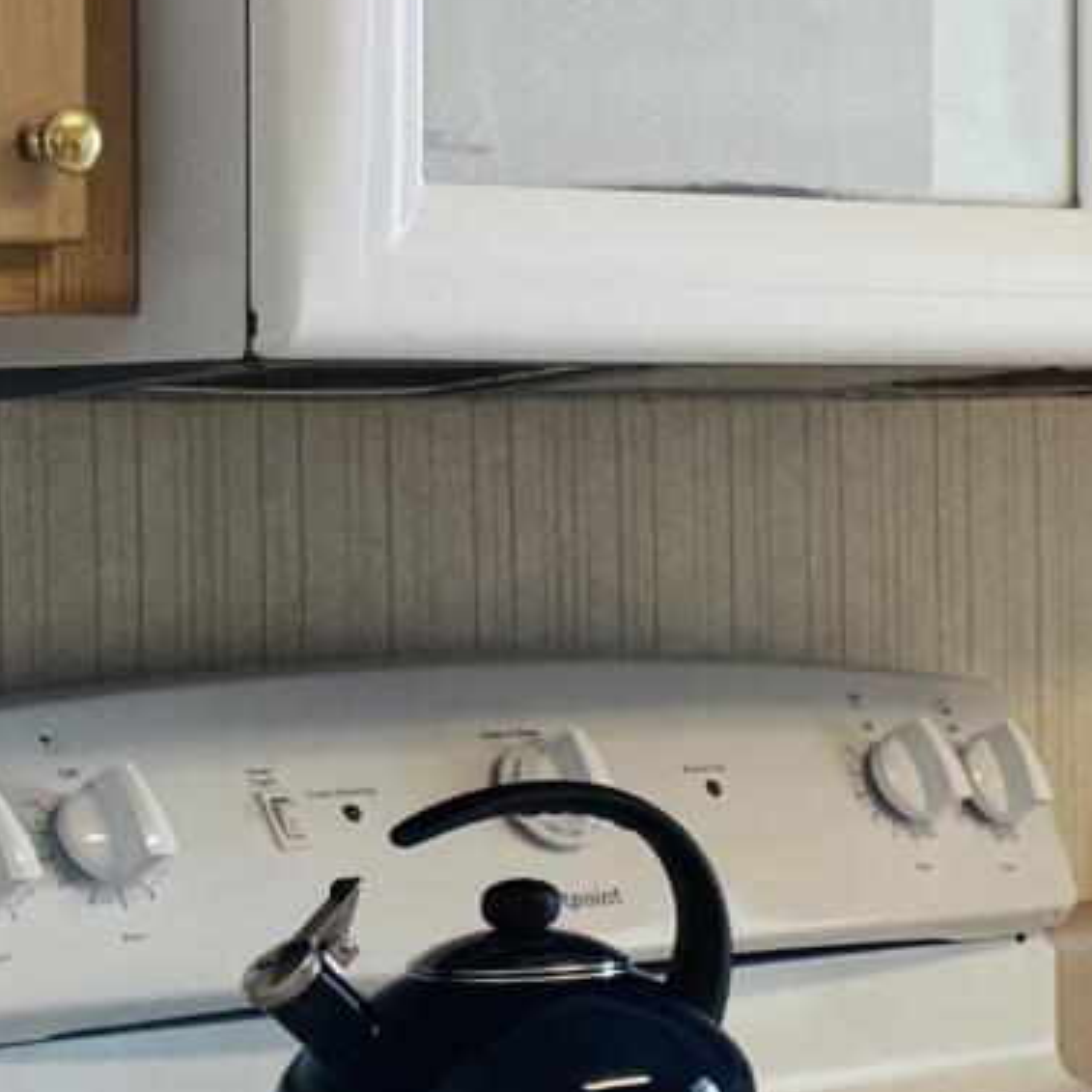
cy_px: 524
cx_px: 4102
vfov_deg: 10.3
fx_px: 6032
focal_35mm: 169
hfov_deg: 7.7
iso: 64
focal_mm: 6.76
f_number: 1.78
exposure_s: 1/120
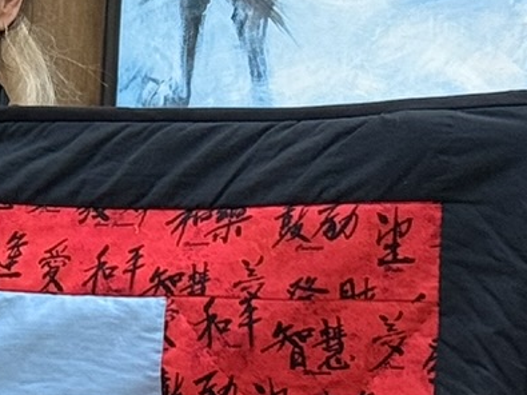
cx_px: -807
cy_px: 388
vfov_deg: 6.0
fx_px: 3790
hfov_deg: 7.4
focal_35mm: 249
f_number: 1.78
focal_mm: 6.76
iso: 64
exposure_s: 1/60
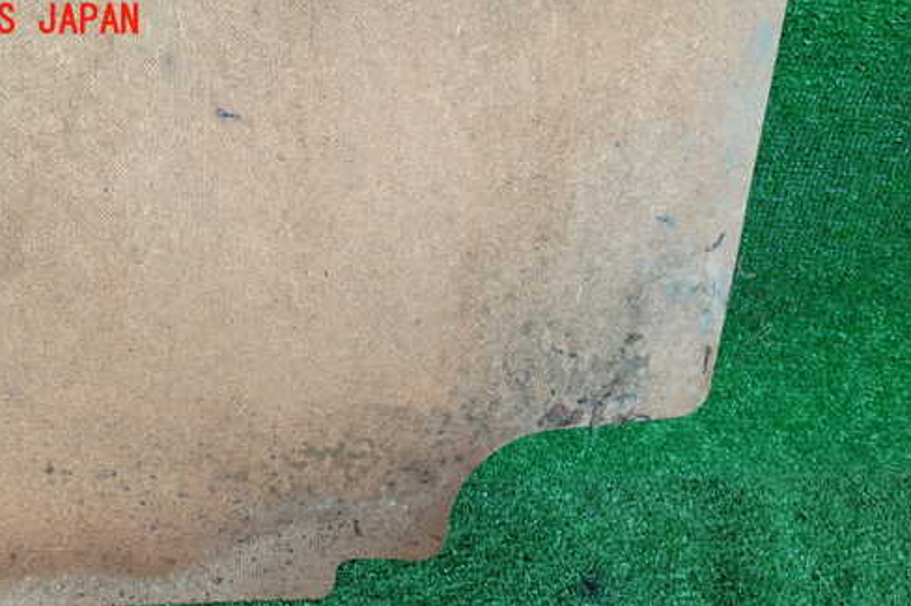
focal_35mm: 32
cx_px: 360
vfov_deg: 40.4
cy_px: 418
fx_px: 809
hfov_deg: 58.2
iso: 100
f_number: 2
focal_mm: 4.5
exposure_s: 1/160
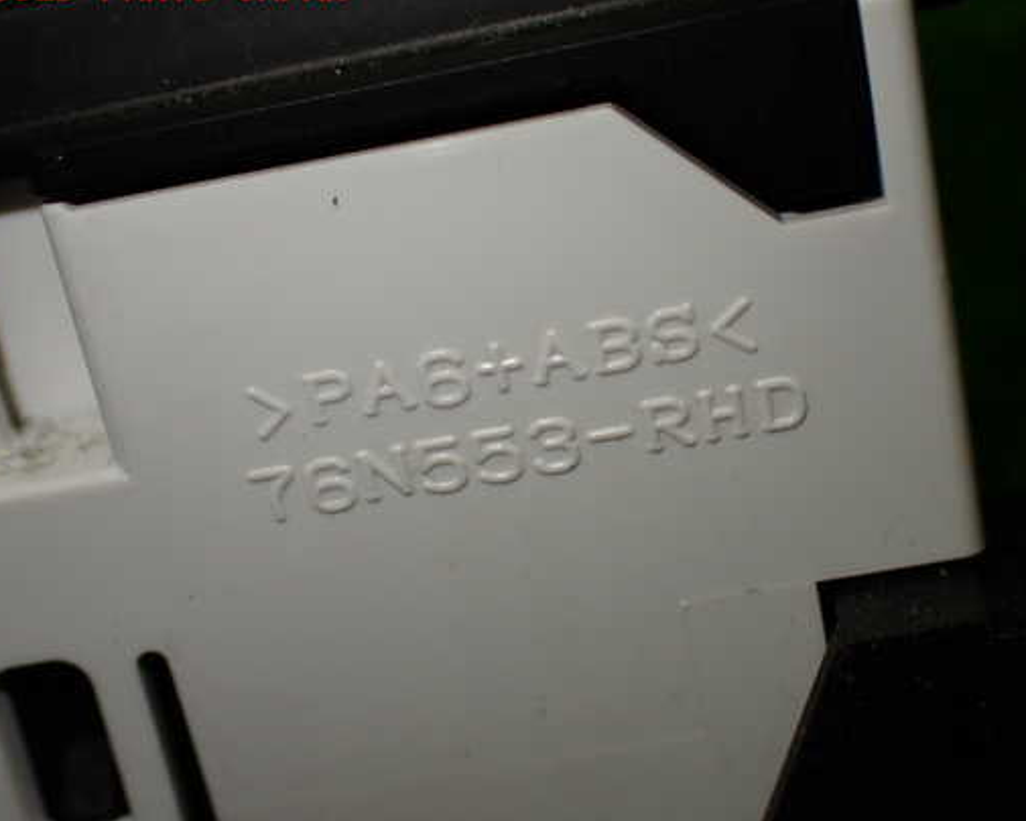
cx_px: 587
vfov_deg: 26.2
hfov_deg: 32.4
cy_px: 419
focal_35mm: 58
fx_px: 1761
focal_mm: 9.01
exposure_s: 1/200
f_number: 3.2
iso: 160
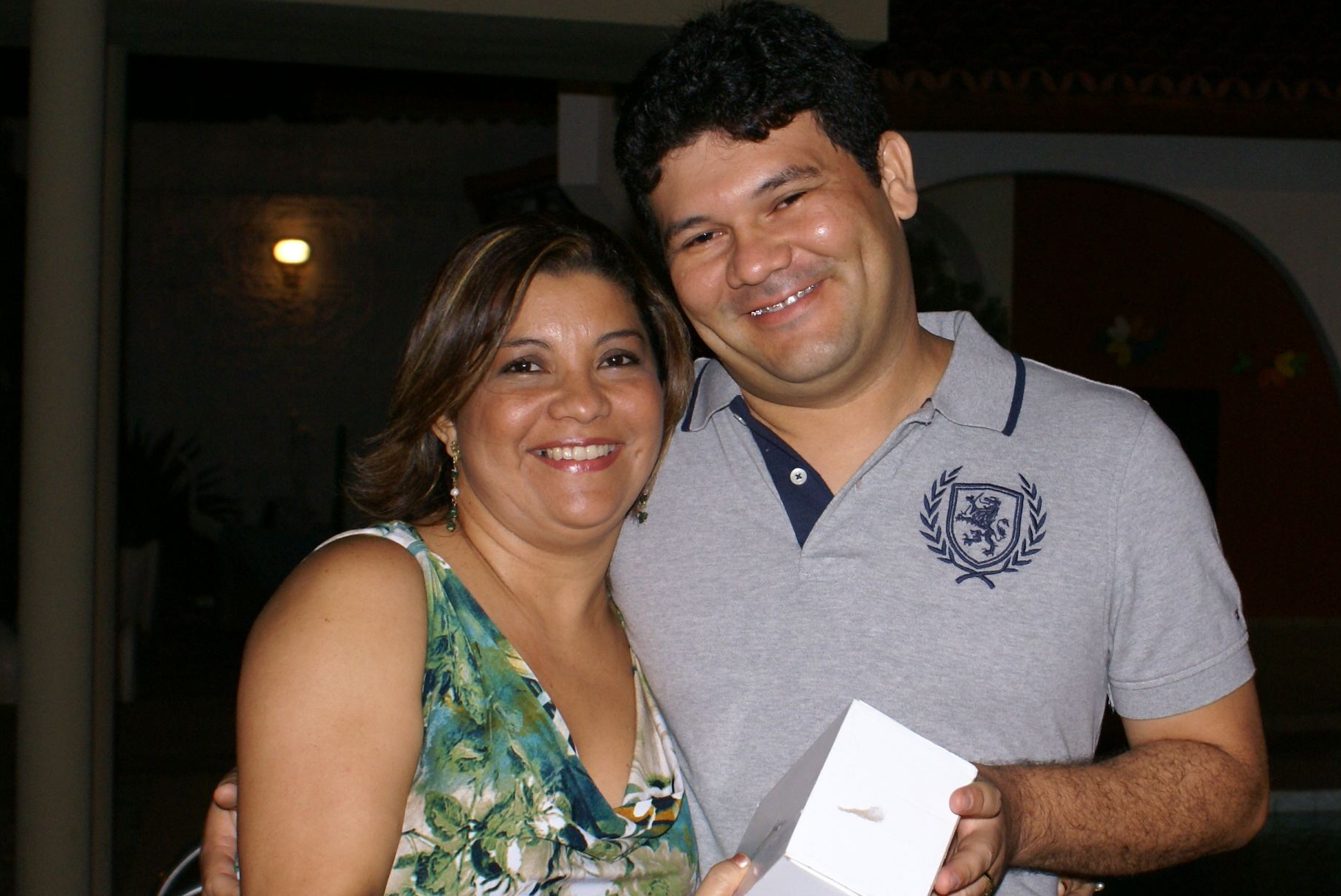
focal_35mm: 62
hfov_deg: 32.2
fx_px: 2311
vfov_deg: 21.9
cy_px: 427
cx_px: 838
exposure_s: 1/60
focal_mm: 26
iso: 400
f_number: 5.6
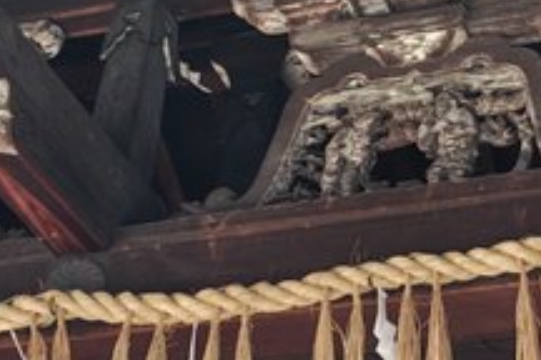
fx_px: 1067
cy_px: 210
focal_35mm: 71
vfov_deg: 19.2
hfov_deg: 27.6
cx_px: 466
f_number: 1.9
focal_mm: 5.56
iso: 149
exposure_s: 1/100
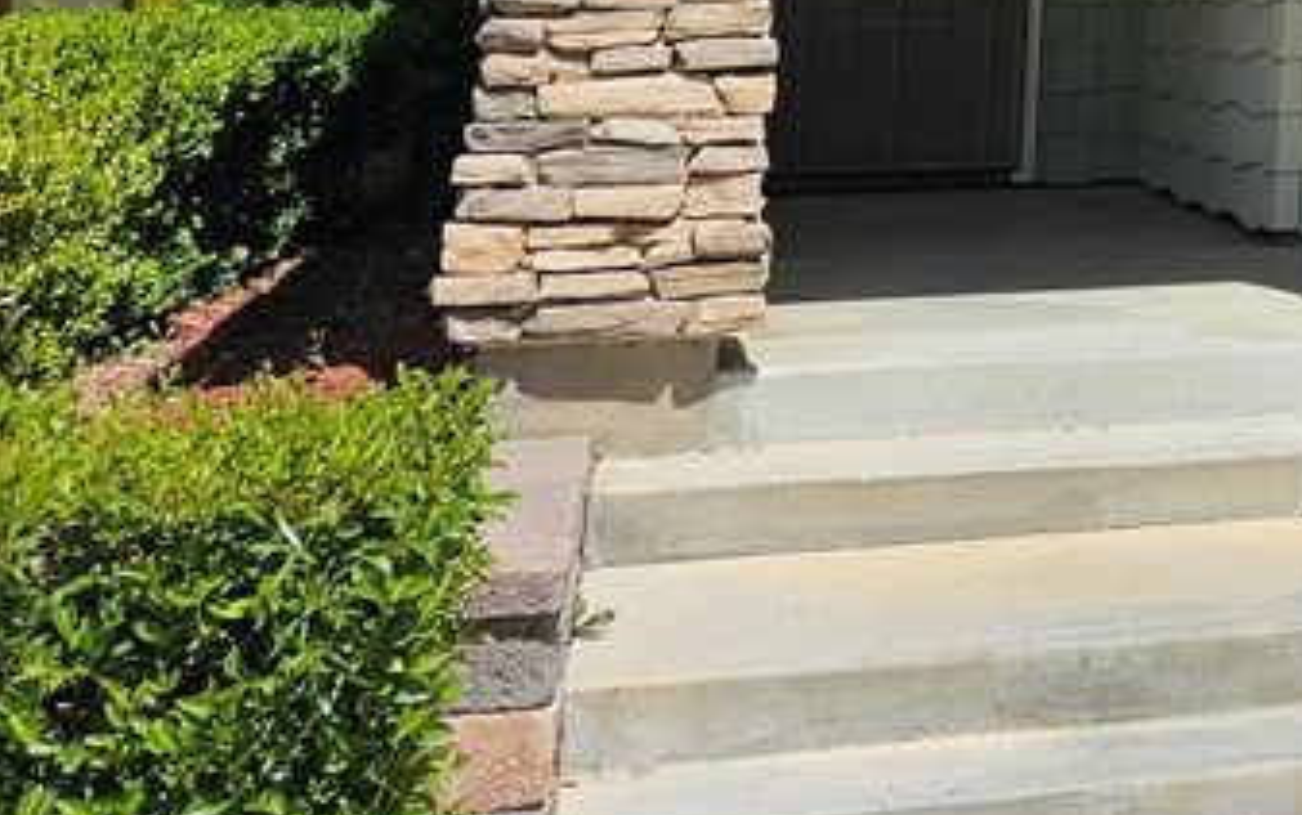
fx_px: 2627
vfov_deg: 16.1
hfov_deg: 23.8
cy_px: -425
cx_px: 1789
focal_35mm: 74
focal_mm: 6.3
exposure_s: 1/1441
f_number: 1.7
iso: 16
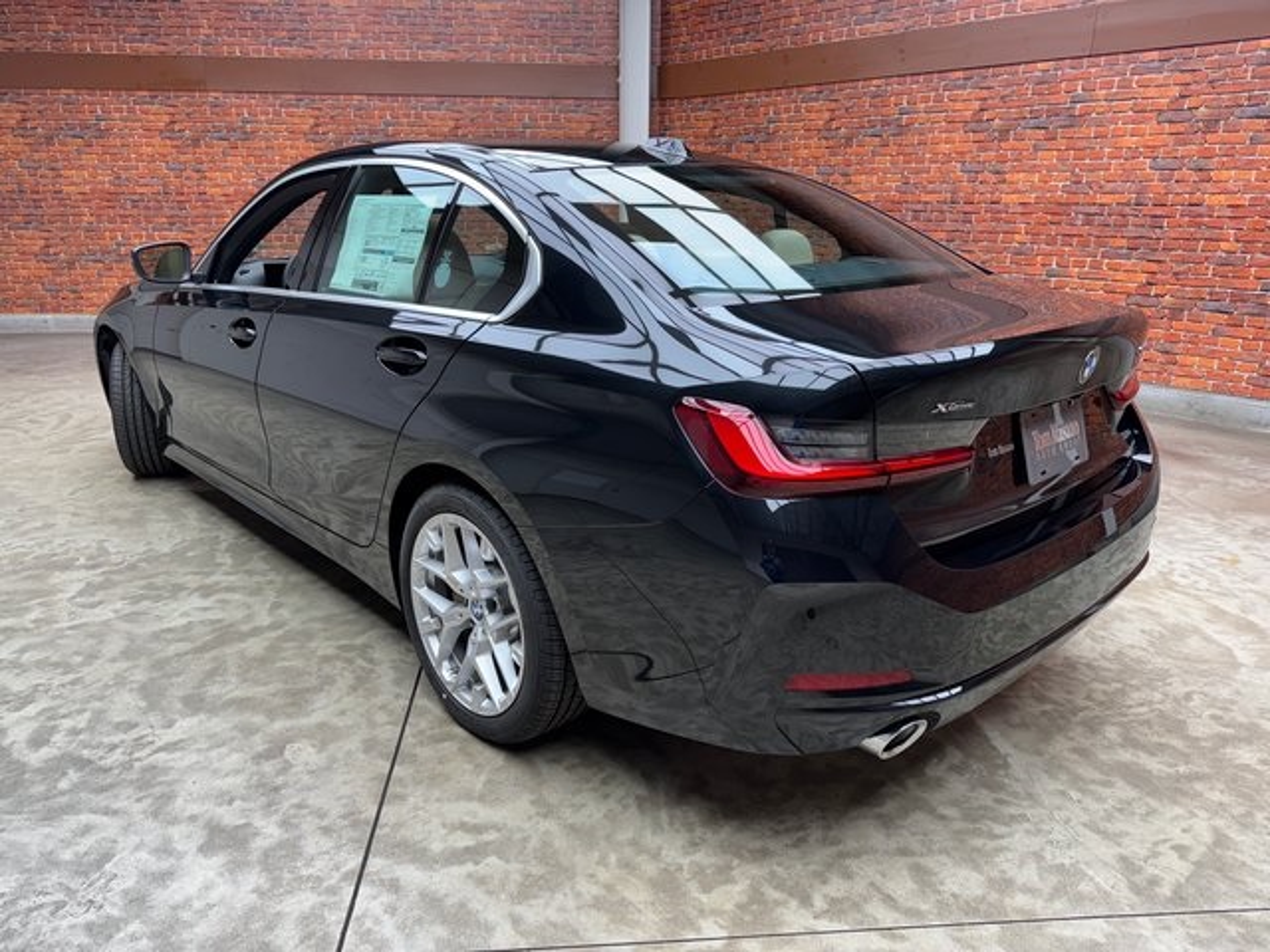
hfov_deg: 71.6
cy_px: 476
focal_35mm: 24
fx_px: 881
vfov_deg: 56.8
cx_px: 635
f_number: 1.78
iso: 80
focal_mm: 6.76
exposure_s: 1/120
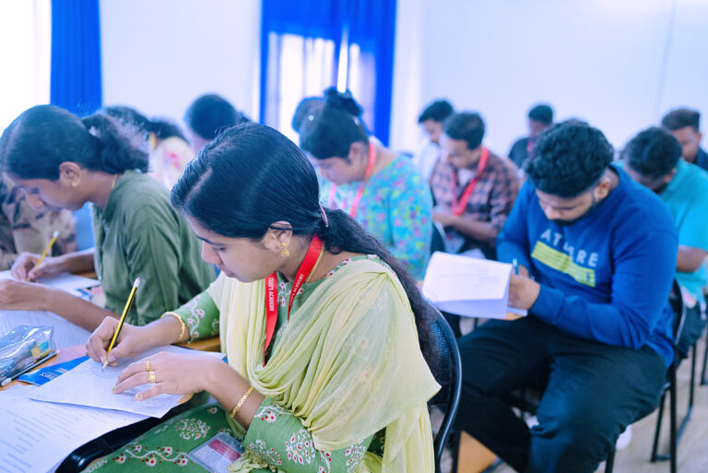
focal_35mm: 35
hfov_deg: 54.4
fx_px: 689
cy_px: 236
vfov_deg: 37.9
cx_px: 354
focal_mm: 35
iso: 1250
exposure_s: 1/100
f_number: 2.2
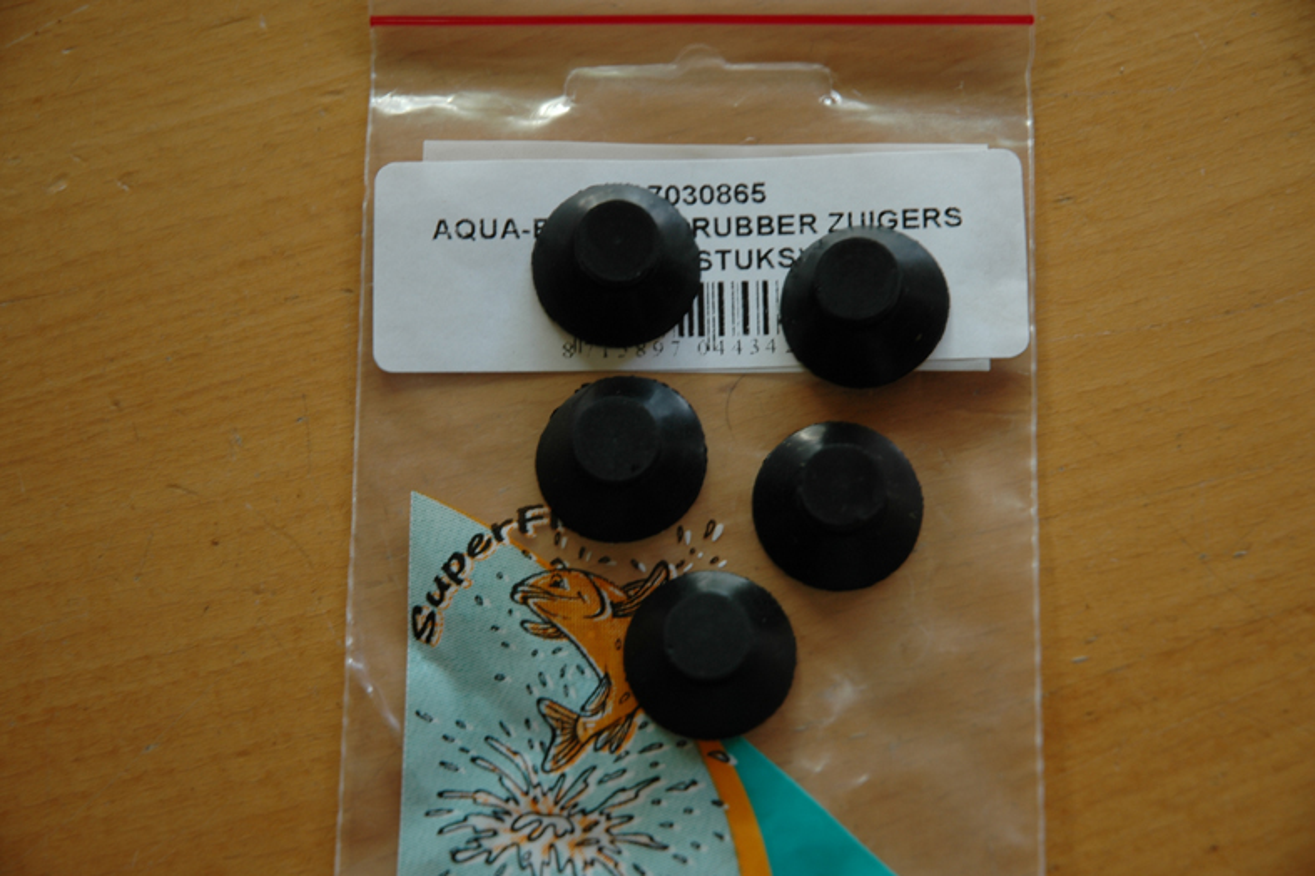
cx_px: 658
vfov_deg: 13.0
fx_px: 3834
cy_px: 438
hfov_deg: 19.5
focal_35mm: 105
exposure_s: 1/30
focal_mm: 70
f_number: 4.5
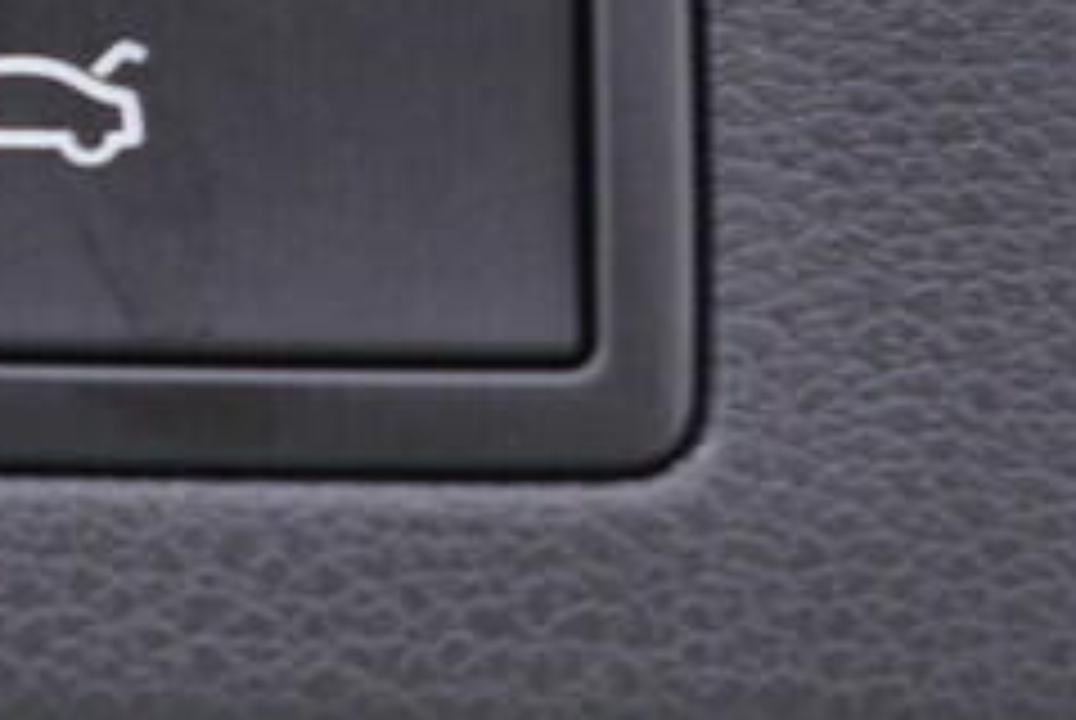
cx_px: 5
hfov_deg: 13.1
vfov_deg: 8.9
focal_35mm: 154
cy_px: 38
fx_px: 4608
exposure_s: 1/40
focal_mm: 24
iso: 250
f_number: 2.8
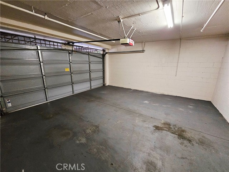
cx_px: 114
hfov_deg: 106.2
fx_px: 86
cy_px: 86
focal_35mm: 13
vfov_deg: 89.9
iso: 1000
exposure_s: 1/24
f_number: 2.2
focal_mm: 2.2
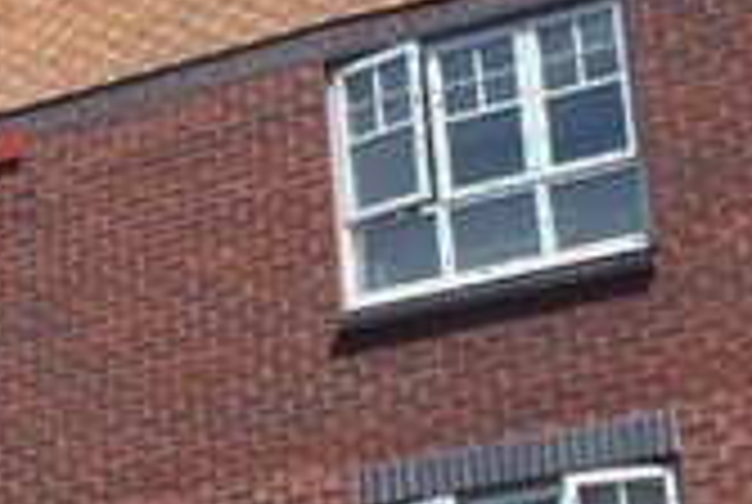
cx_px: -45
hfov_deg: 17.5
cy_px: 416
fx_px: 2365
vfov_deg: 12.1
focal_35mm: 113
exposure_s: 1/500
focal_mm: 18
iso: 400
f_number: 11
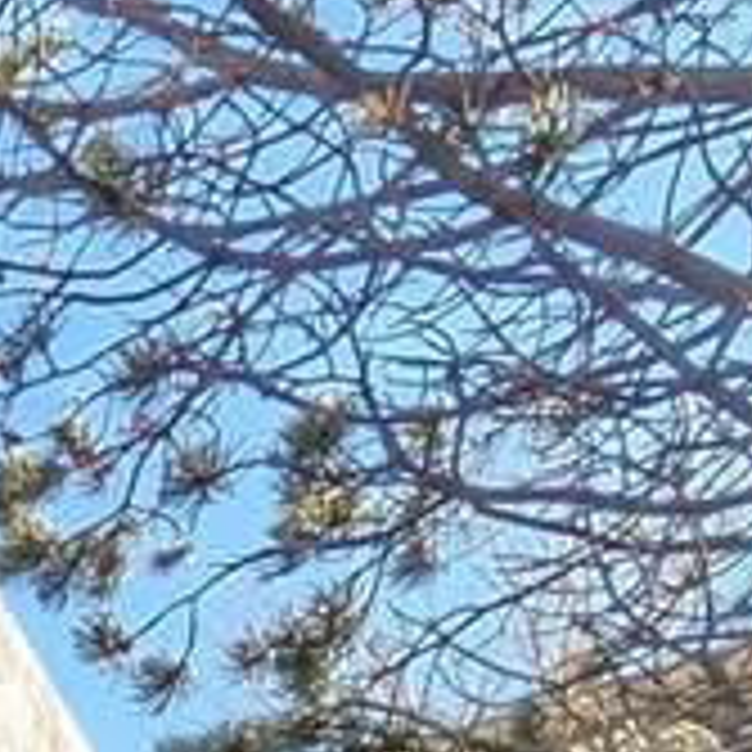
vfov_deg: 13.3
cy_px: 1909
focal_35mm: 88
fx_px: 2163
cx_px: -1054
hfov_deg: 13.9
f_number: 2.2
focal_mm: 1.54
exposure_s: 1/313
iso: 24
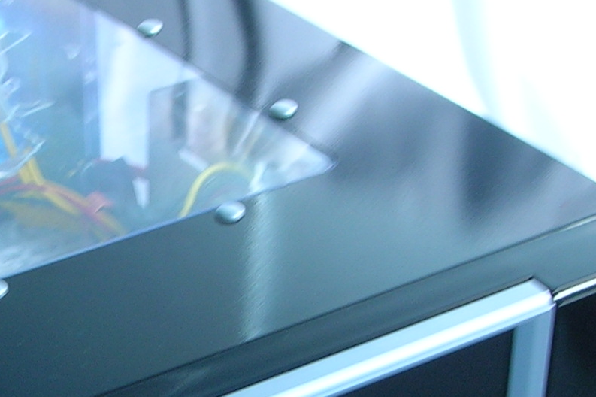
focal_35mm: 114
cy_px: 392
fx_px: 1886
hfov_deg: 17.6
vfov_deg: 11.9
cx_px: 31
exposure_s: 1/26.8
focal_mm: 6.4
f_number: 5
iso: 50
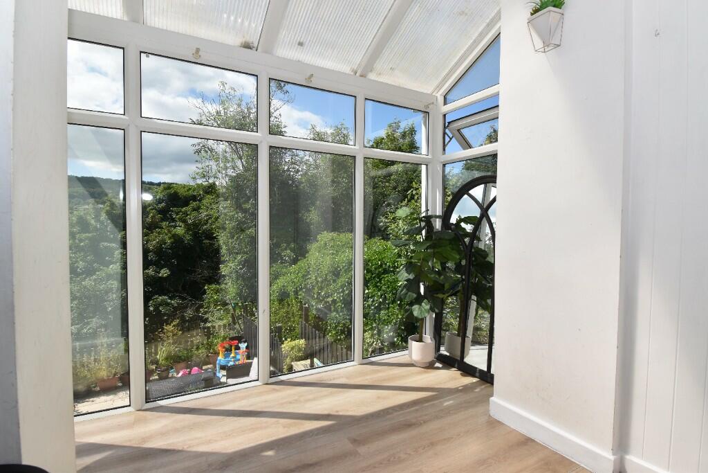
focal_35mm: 18
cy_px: 236
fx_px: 354
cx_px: 354
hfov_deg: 90.0
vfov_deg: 67.4
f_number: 9
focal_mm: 12
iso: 100
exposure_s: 1/200
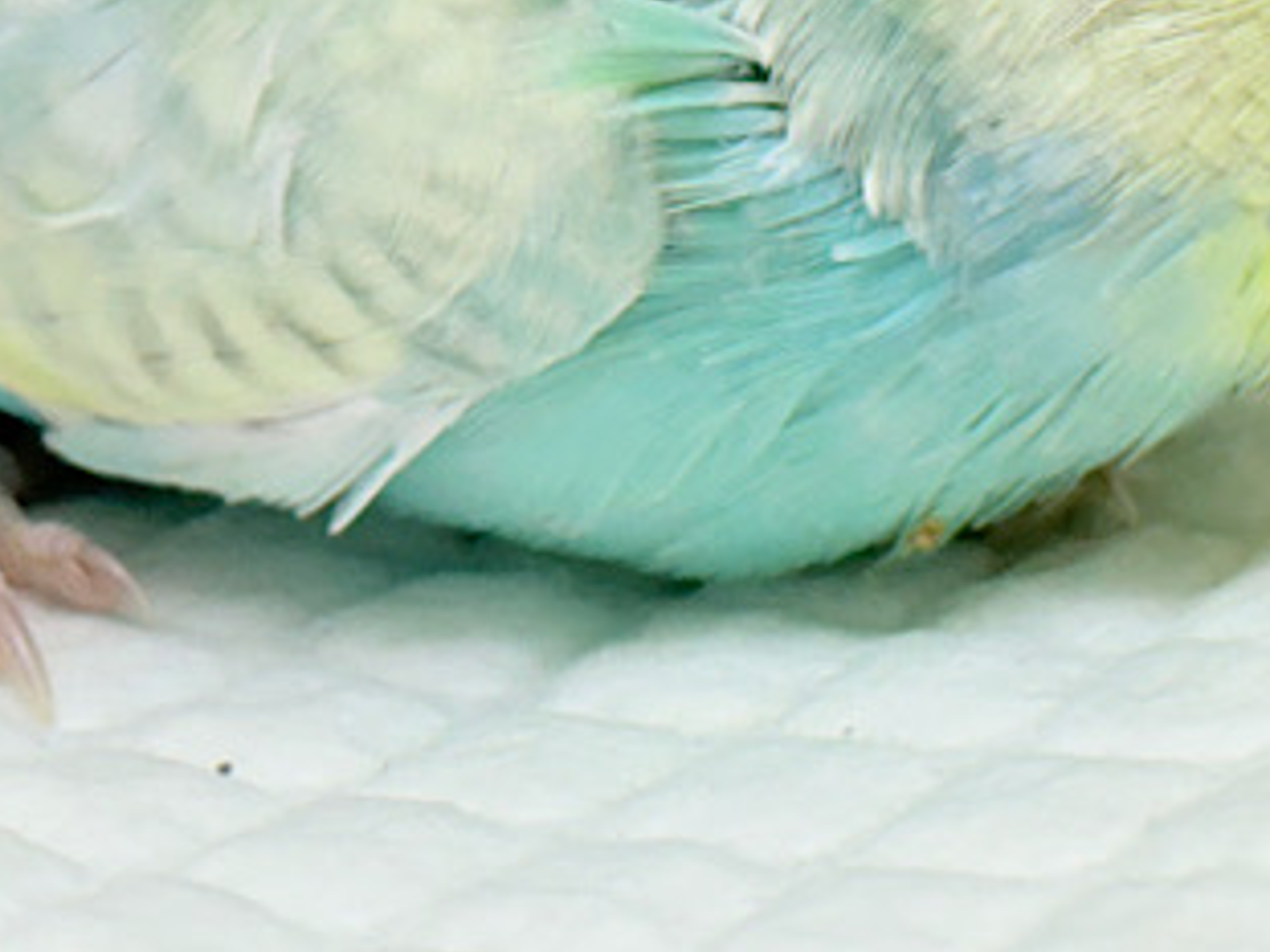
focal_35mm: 107
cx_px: 813
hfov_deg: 18.3
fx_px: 3924
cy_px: -16
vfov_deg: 13.6
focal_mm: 5.96
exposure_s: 1/100
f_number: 1.6
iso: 80
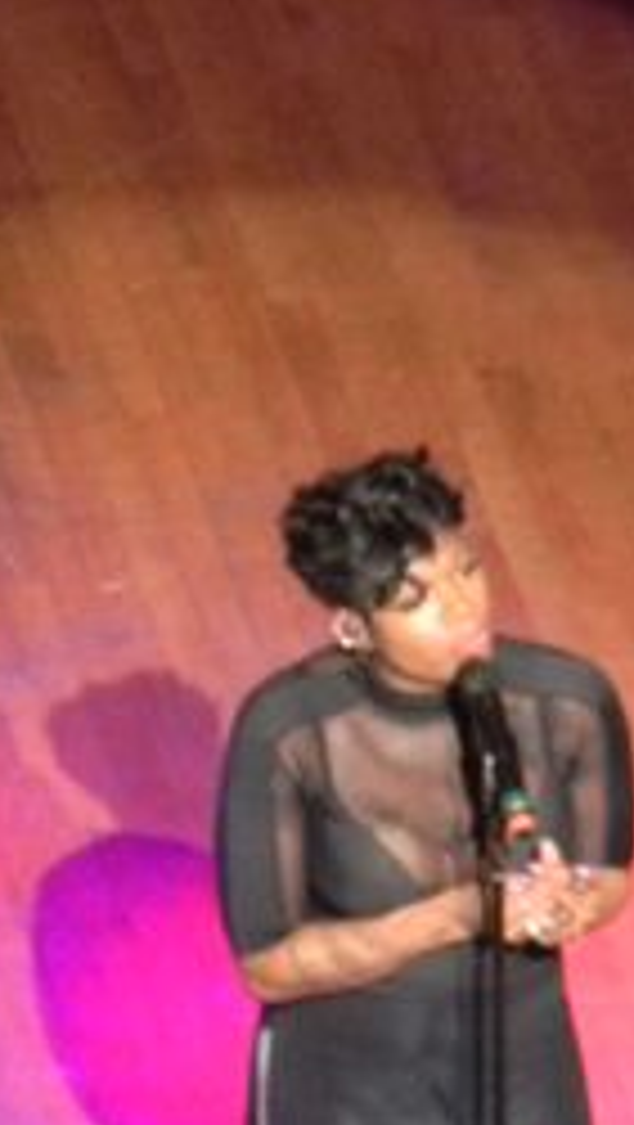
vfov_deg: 1.9
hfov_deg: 1.1
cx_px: 445
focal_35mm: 1153
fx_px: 34390
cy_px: 1004
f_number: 5.4
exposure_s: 1/60
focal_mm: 75
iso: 800
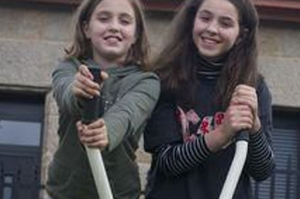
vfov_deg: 10.3
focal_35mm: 131
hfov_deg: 15.7
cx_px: 172
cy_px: 250
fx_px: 1091
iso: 500
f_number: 4.5
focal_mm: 35
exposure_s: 1/640
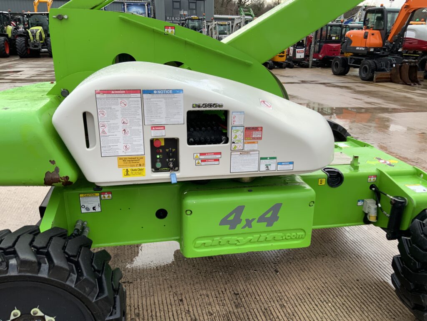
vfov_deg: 48.2
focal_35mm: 29
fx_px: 358
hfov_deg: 61.7
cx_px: 214
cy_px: 160
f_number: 1.8
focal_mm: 3
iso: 16
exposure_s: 1/125
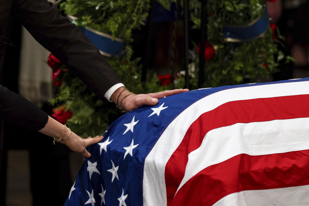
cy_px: 105
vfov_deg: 6.6
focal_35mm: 209
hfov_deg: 9.8
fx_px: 1794
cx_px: 156
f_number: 2.8
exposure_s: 1/400
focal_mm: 200
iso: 800
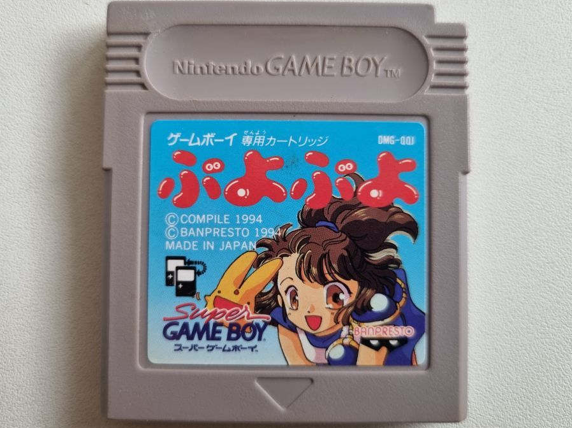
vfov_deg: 48.2
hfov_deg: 61.7
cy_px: 215
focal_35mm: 29
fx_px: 479
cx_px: 277
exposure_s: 1/100
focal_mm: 5.4
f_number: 1.8
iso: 160
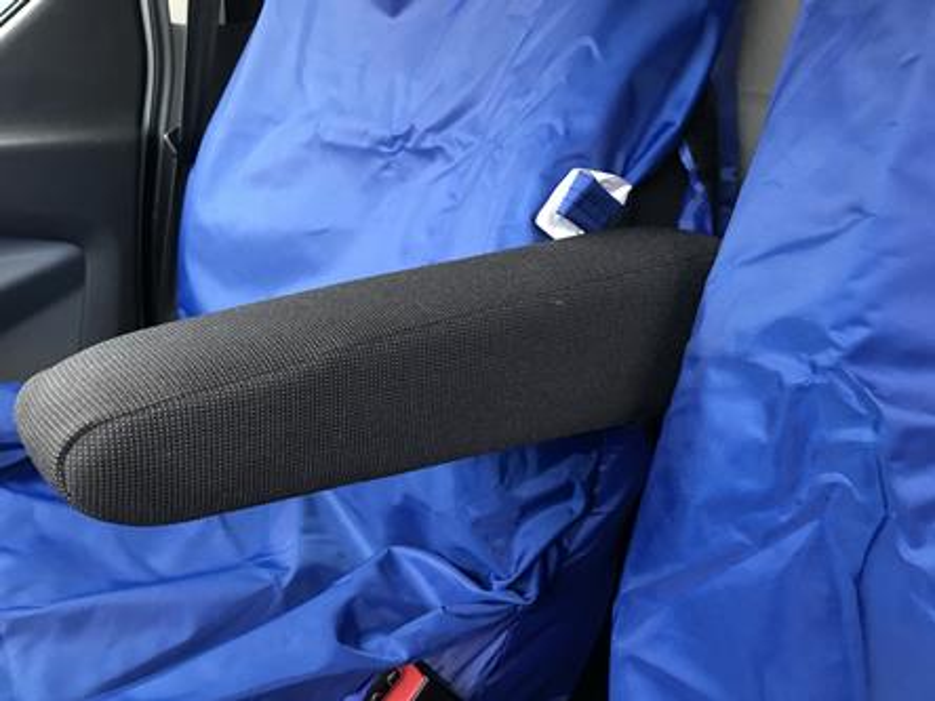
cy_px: 350
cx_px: 468
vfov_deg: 49.7
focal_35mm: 28
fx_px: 756
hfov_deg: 63.4
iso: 32
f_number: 1.8
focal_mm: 3.99
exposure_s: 1/25
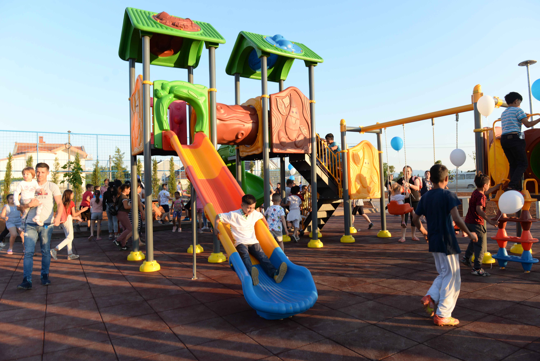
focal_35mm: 24
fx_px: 360
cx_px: 270
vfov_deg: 53.2
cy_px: 180
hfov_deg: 73.7
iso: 250
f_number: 5.6
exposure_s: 1/250
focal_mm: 24
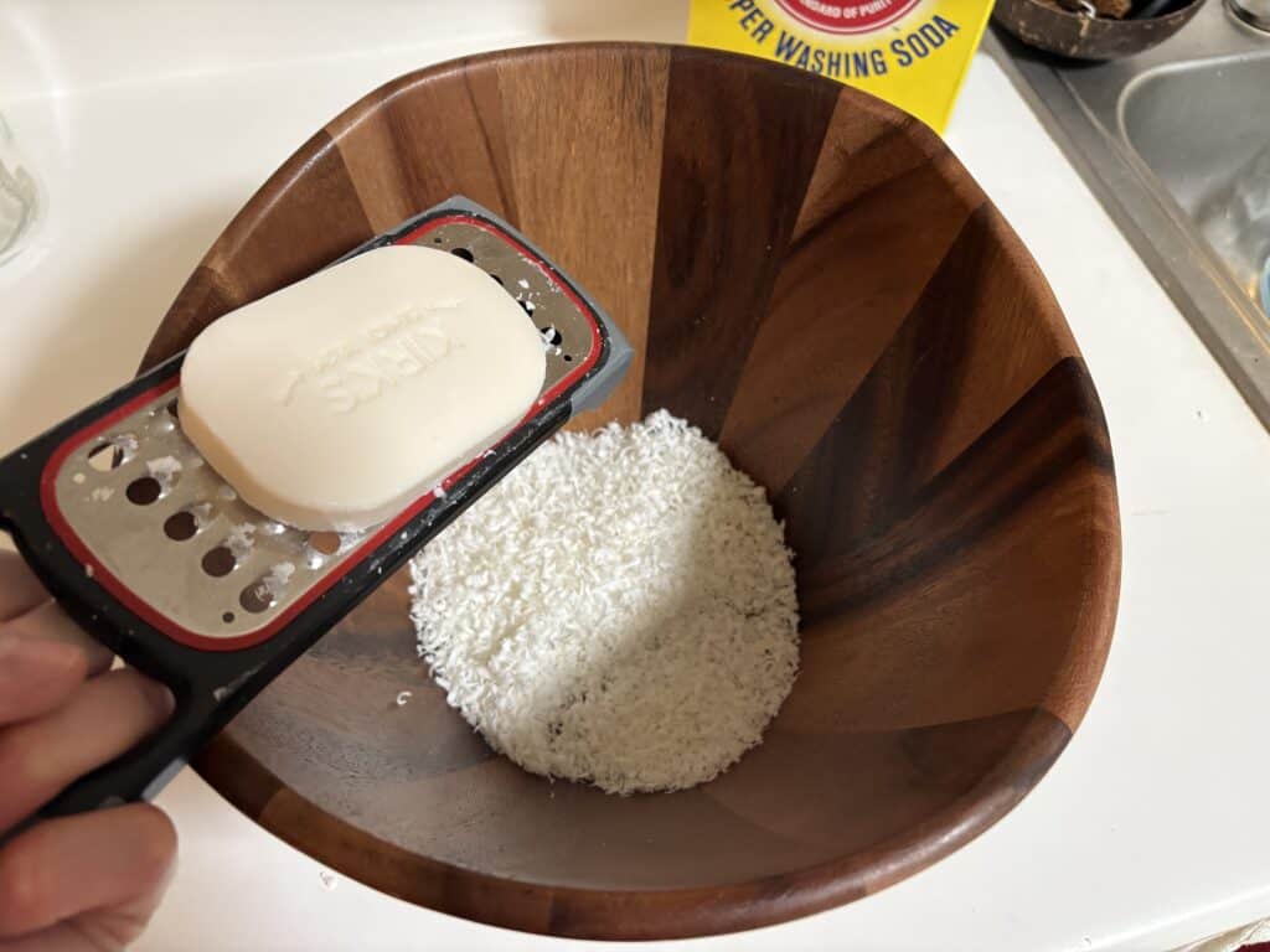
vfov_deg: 53.1
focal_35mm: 26
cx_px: 635
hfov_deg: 67.3
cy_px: 476
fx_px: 954
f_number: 1.6
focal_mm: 5.96
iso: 320
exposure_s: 1/60
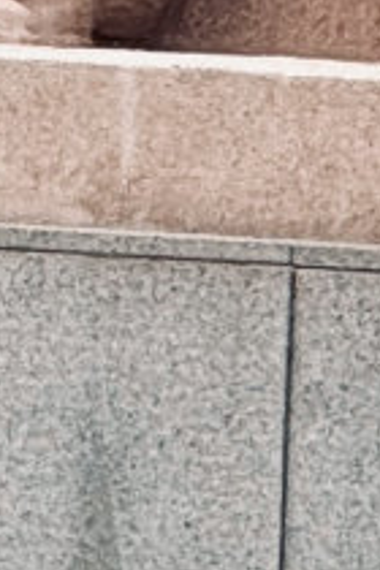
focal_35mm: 953
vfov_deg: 2.1
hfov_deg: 1.4
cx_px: -81
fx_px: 15088
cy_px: -1352
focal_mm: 15.7
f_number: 2.8
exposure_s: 1/644
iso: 50
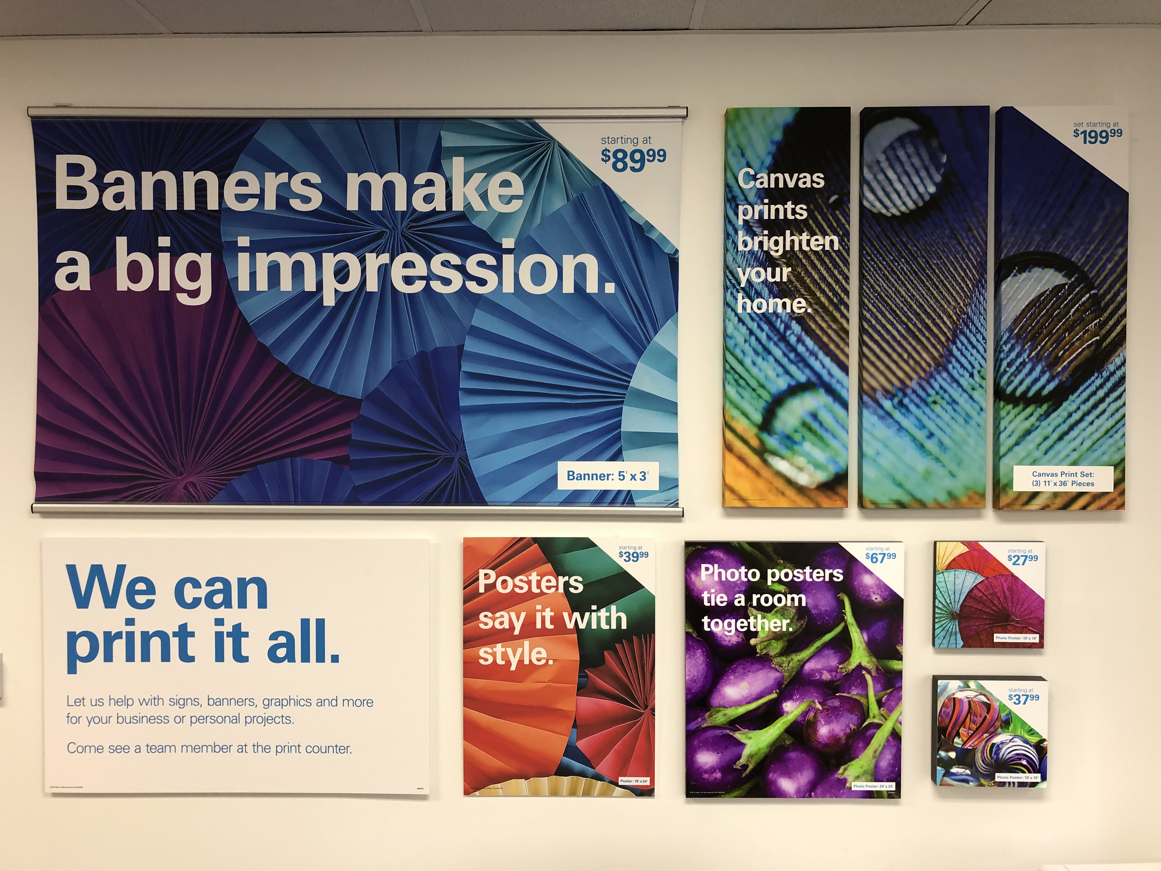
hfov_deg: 63.4
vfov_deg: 49.7
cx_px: 580
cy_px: 436
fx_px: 939
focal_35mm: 28
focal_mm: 3.99
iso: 40
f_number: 1.8
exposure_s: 1/24
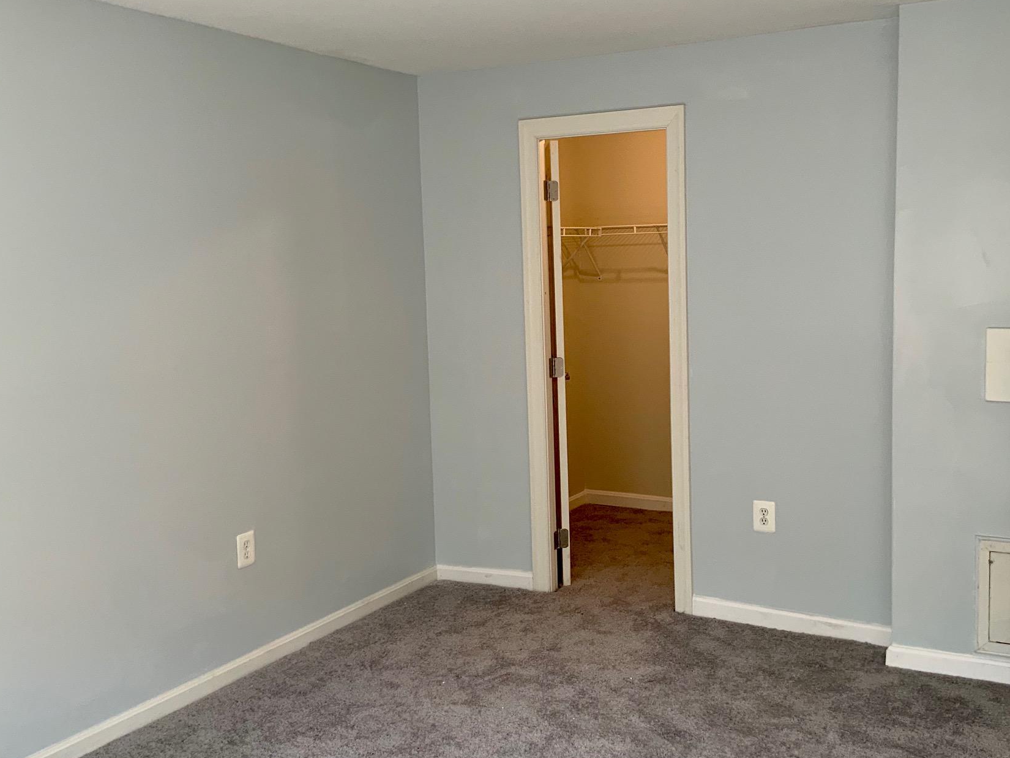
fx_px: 1050
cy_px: 355
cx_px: 570
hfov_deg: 51.2
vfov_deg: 39.6
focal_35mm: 36
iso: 50
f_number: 1.8
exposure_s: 1/60
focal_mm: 3
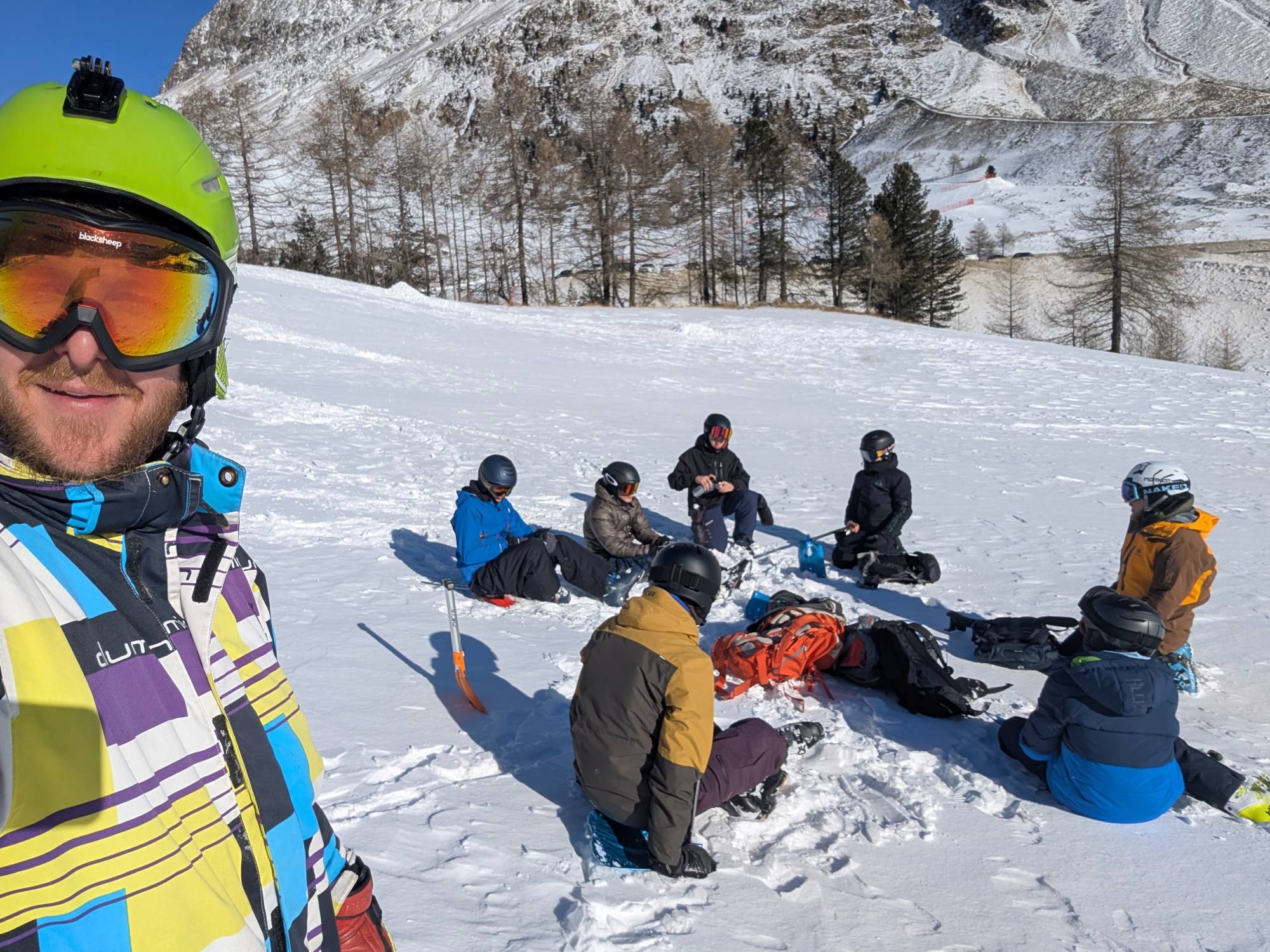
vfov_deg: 63.4
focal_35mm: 21
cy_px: 476
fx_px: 770
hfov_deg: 79.0
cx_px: 635
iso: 49
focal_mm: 2.74
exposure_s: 1/3425
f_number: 2.2
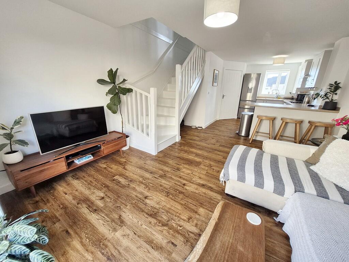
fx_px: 131
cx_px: 174
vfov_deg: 89.9
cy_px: 131
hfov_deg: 106.2
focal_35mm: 13
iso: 64
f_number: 2.2
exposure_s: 1/50
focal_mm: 1.7
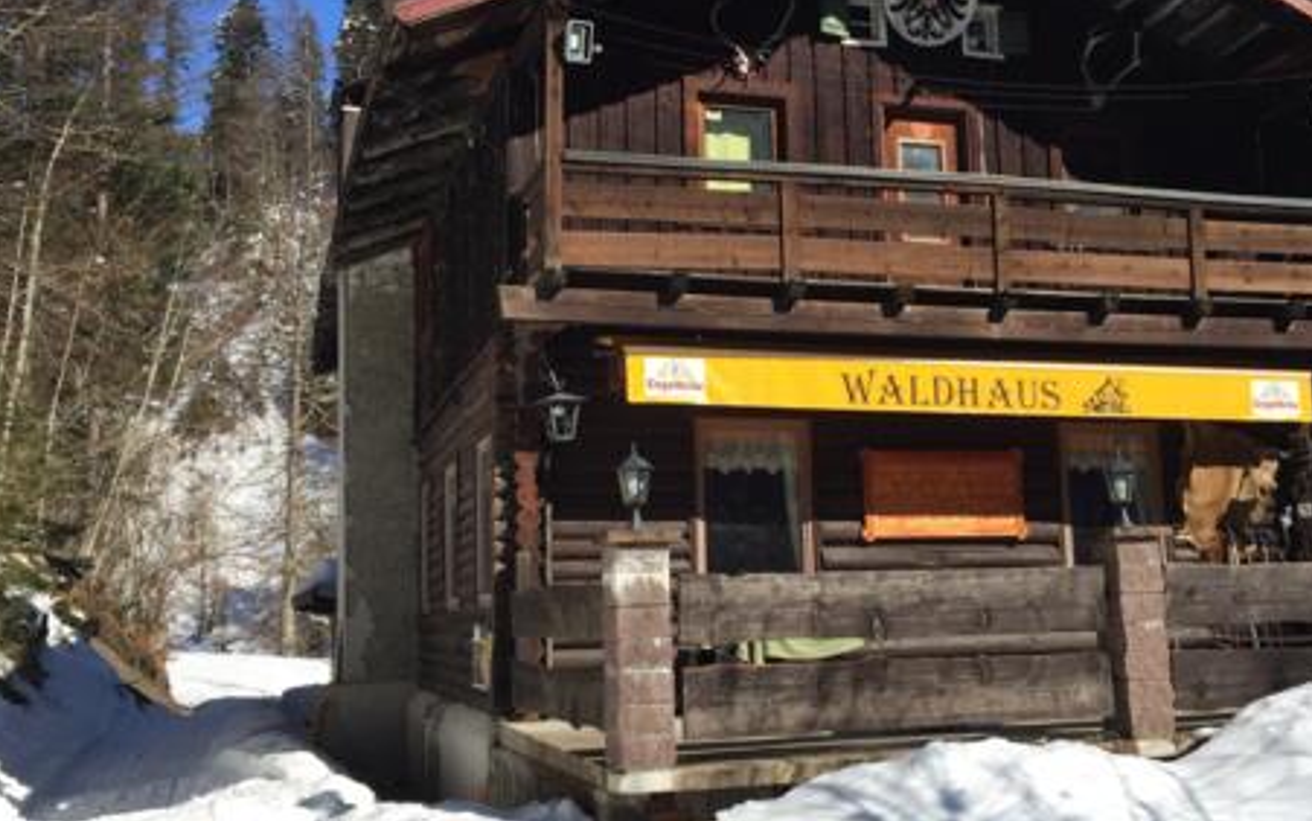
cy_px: 393
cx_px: 740
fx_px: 1430
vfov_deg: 32.0
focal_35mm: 40
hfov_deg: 49.1
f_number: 2.2
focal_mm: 4.15
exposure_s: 1/2326
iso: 32
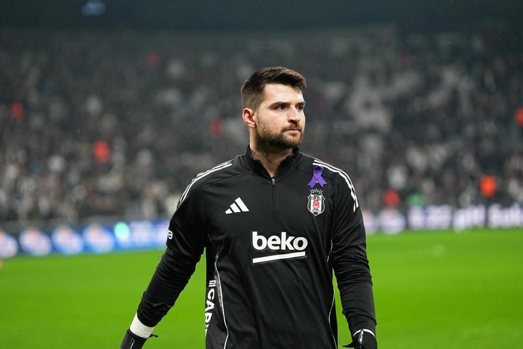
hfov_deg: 14.9
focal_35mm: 138
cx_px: 262
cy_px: 174
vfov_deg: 9.9
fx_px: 2004
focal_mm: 138
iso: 2000
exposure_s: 1/1600
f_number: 2.8
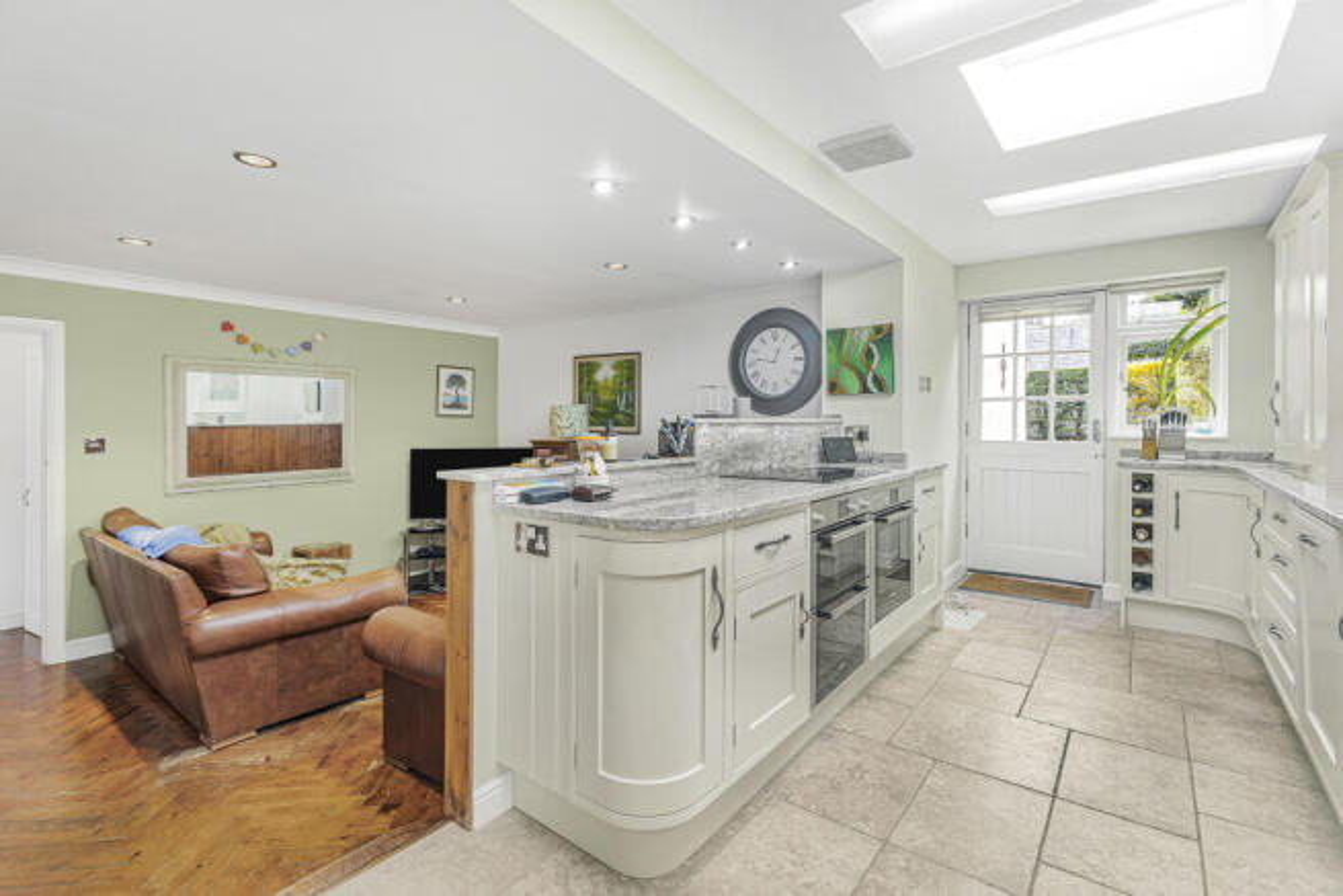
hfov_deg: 96.7
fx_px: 597
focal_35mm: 16
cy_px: 448
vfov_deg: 73.8
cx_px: 672
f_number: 8
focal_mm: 16
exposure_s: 1/3
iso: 400
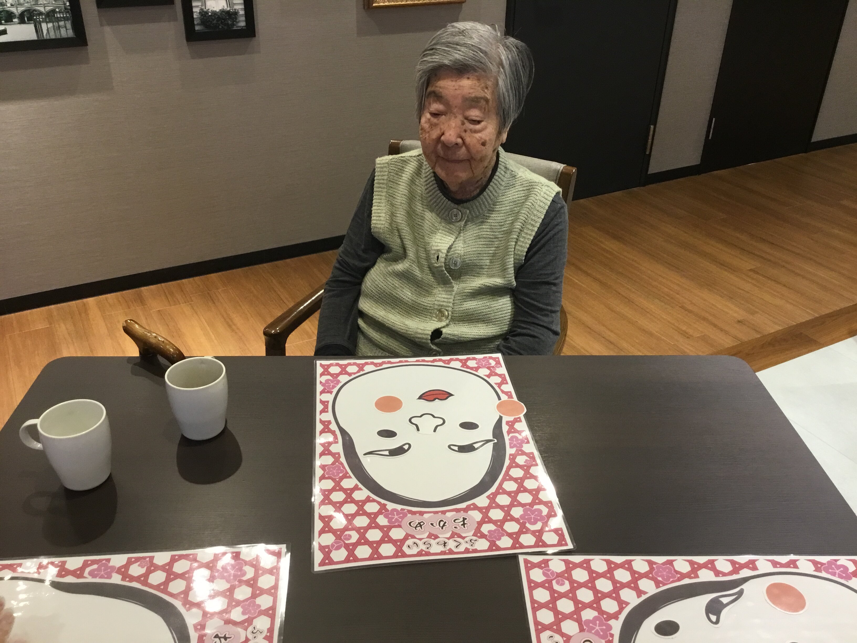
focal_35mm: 31
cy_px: 322
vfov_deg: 45.4
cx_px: 428
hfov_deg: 58.4
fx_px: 767
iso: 80
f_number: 2.4
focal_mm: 3.3
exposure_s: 1/30
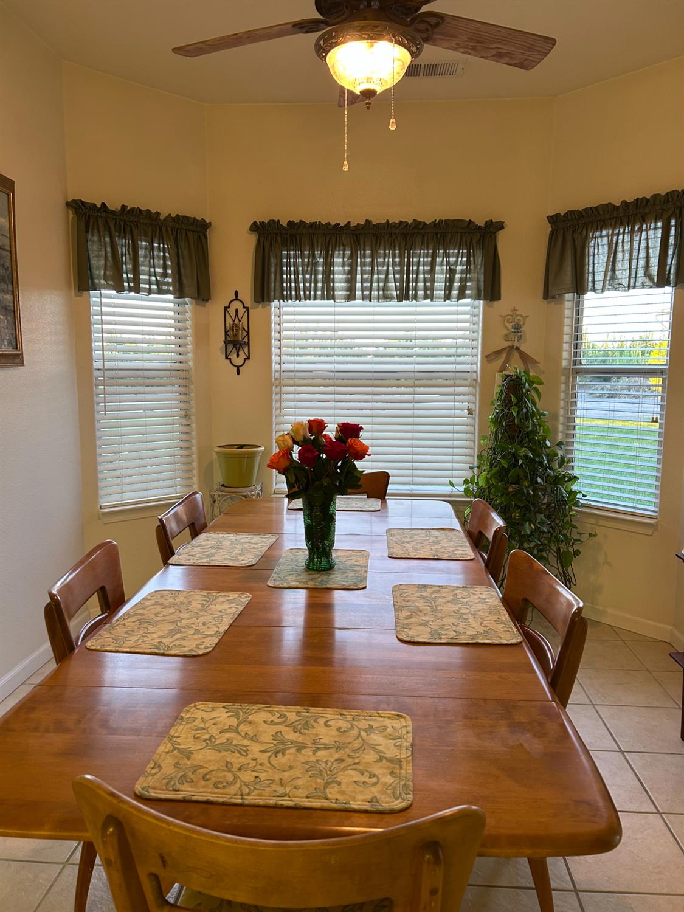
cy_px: 456
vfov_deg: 67.3
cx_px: 342
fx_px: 685
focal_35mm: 26
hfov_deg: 53.1
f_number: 1.5
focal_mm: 5.7
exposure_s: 1/60
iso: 125
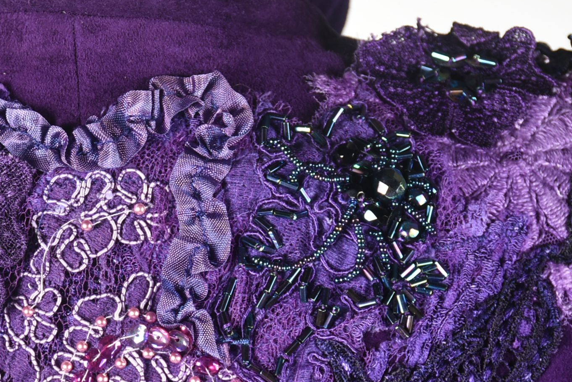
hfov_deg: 10.4
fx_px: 3148
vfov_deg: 6.9
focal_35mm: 198
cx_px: 138
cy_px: 368
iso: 200
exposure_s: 1/125
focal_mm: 60
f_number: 8
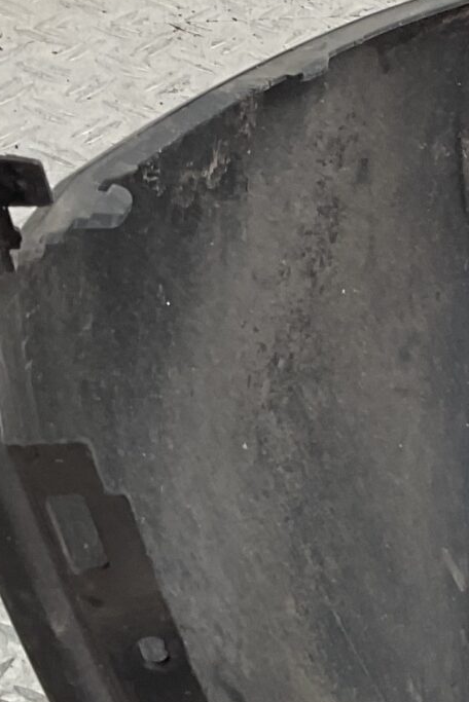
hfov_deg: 11.1
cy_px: 347
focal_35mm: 113
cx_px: 897
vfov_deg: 18.1
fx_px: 2206
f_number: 1.8
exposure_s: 1/120
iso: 25
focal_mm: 3
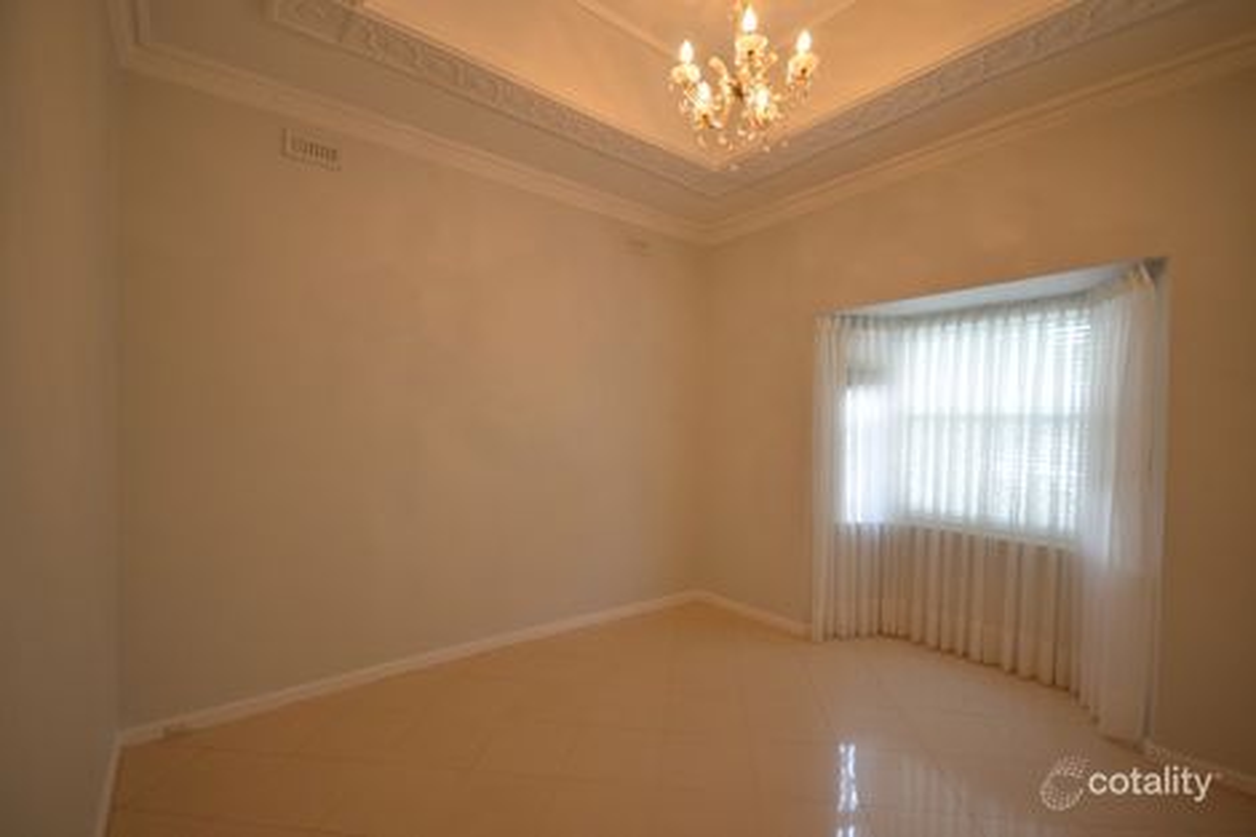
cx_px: 628
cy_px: 418
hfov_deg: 100.4
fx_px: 523
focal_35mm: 15
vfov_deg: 77.3
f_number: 4
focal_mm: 10
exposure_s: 1/60
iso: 720
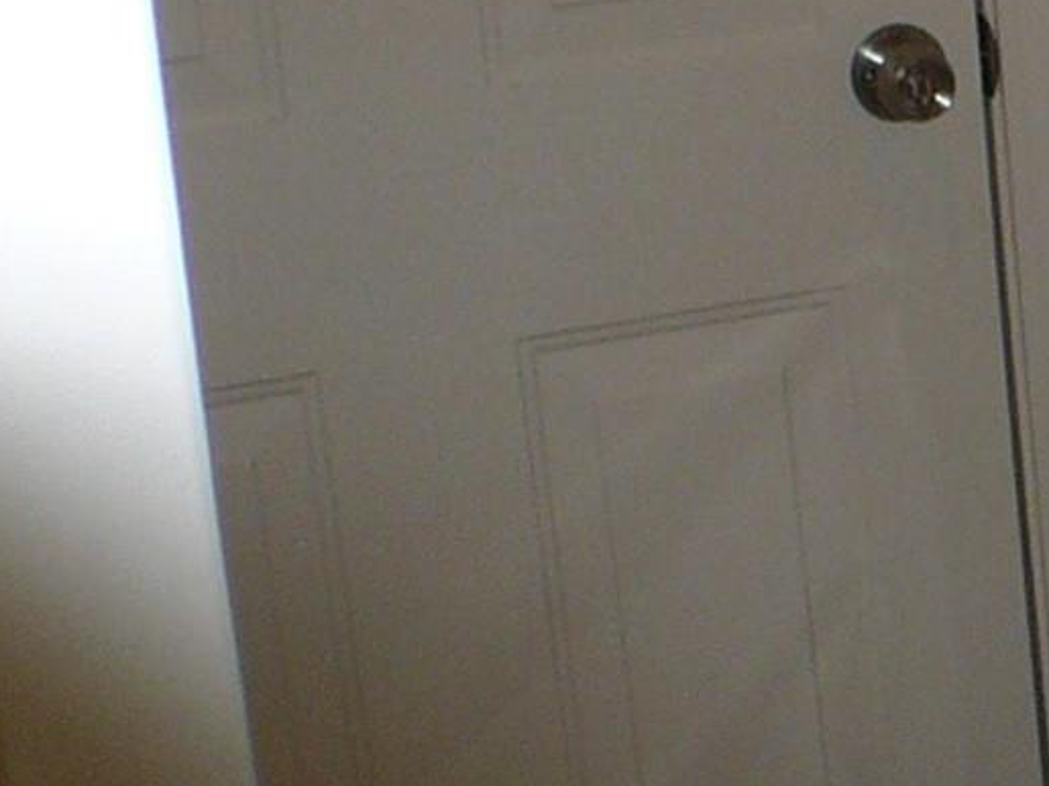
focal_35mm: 187
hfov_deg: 9.9
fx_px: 5666
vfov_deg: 7.9
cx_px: 1970
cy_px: 169
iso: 100
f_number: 3.3
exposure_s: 1/30
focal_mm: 7
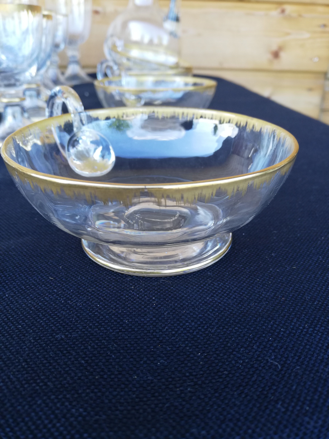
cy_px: 220
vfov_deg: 67.3
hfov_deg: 53.1
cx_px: 164
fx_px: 329
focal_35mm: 26
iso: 80
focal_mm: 3.81
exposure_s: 1/50
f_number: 2.2
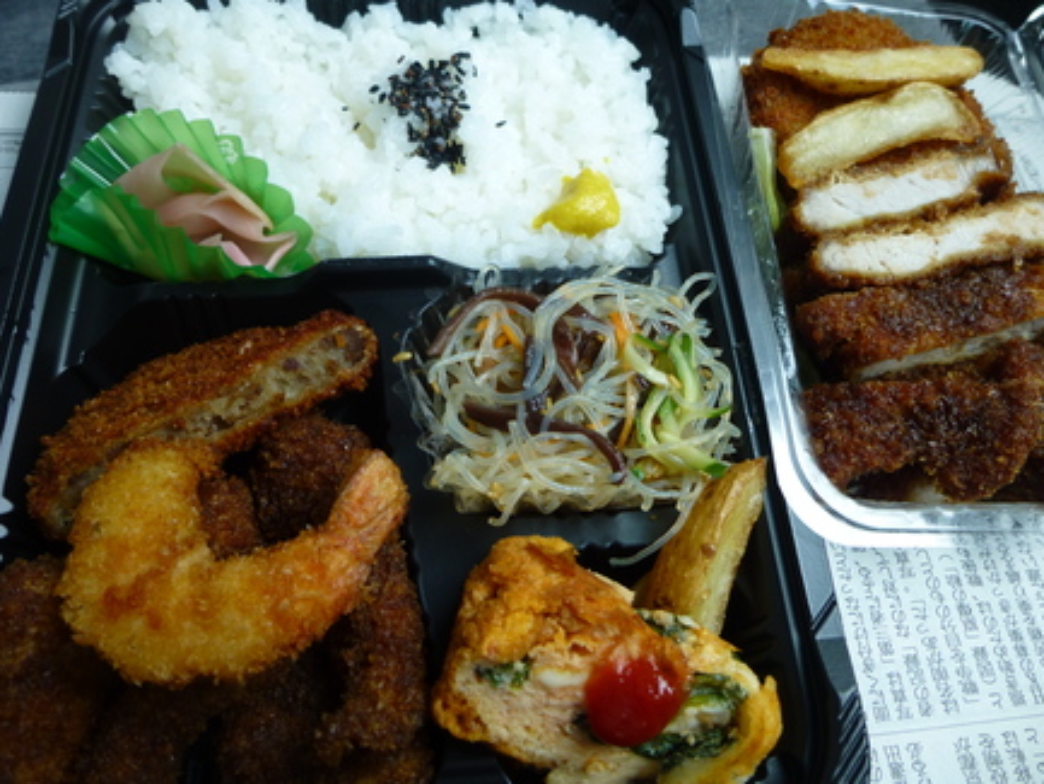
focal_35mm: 26
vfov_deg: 53.1
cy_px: 386
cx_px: 530
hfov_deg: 67.3
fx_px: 784
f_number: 3.1
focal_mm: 4.5
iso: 100
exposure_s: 1/100
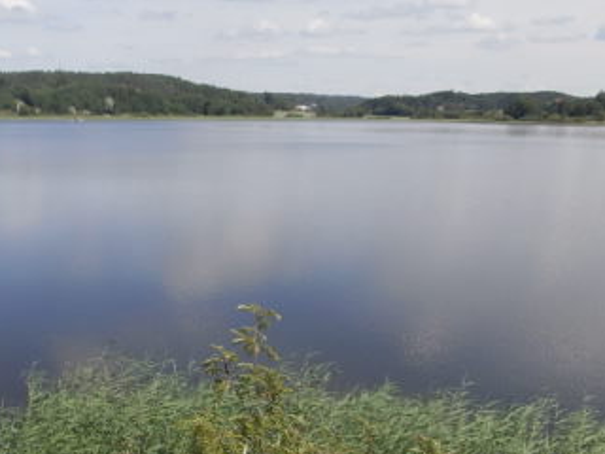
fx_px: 839
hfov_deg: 37.9
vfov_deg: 29.6
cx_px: 102
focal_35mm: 48
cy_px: 361
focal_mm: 4.2
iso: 100
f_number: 7.9
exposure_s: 1/200
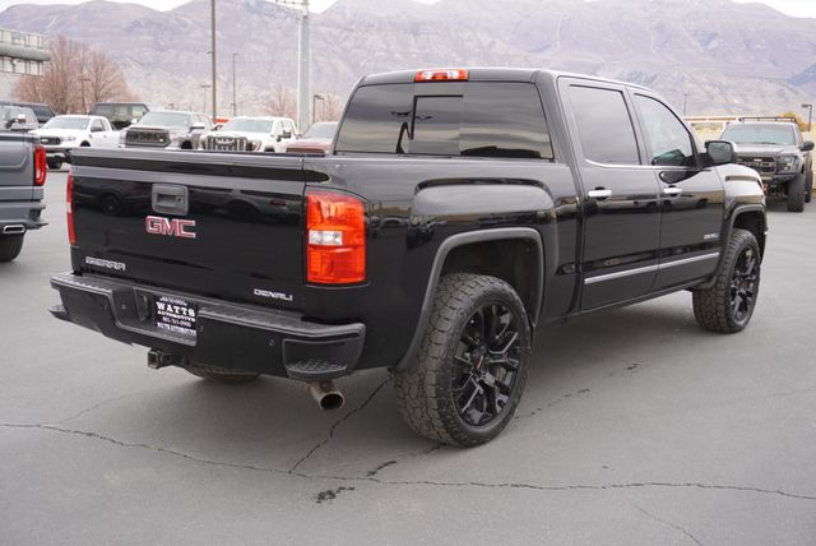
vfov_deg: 34.3
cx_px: 408
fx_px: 885
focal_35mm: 39
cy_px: 273
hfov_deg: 49.5
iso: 320
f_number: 4.5
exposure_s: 1/160
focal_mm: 26
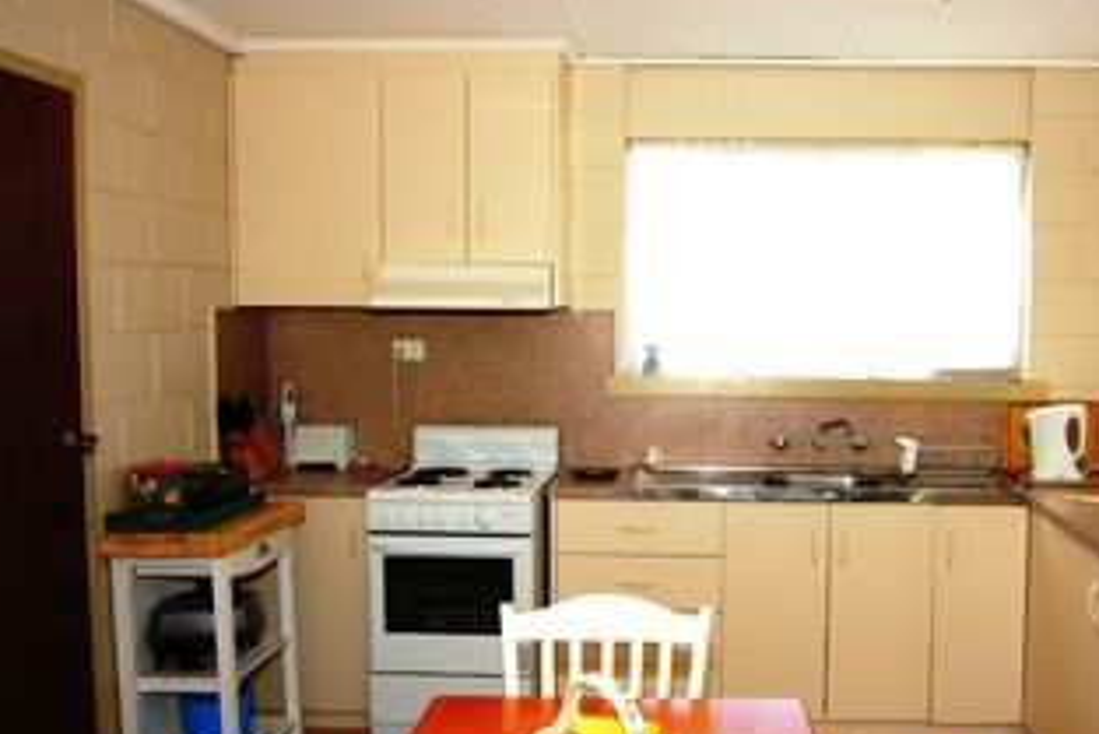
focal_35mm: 34
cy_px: 378
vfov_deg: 39.2
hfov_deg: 55.2
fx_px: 1031
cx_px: 709
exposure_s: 1/100
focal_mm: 15
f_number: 5
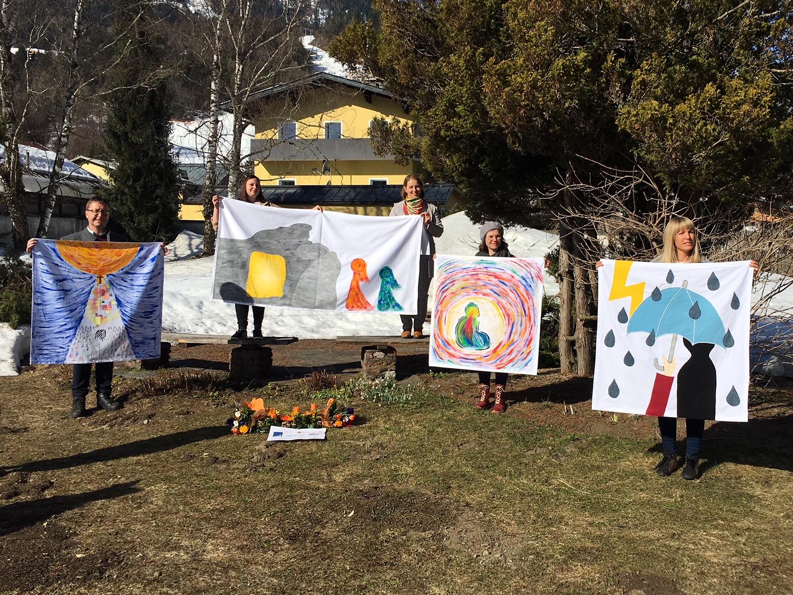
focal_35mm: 29
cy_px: 298
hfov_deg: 61.7
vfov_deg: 48.2
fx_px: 664
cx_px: 396
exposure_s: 1/3077
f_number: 2.2
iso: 25
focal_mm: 4.15
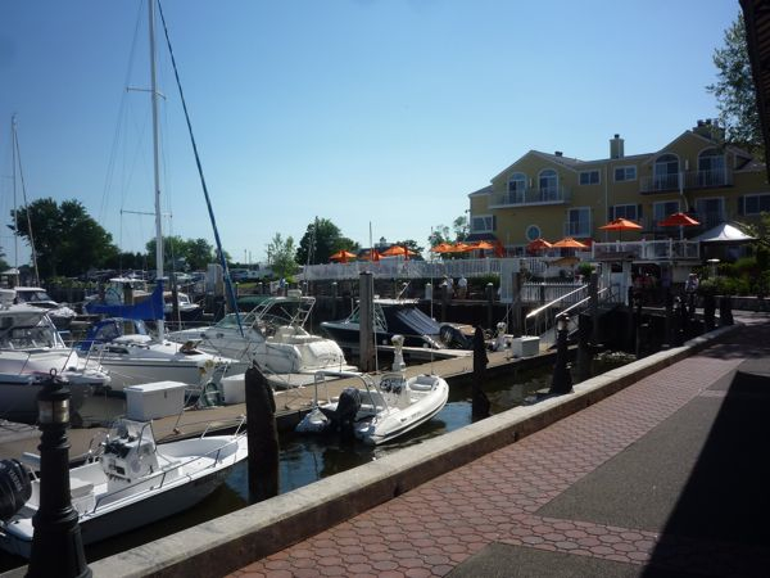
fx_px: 712
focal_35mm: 32
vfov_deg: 44.2
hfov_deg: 56.8
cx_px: 385
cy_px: 289
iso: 100
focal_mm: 5.2
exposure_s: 1/500
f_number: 5.6
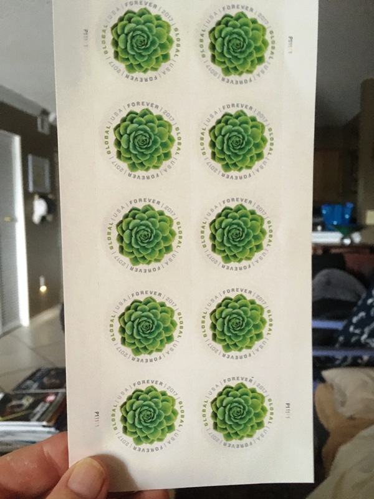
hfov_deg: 48.2
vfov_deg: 61.7
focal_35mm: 29
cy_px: 250
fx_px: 418
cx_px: 187
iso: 320
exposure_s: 1/15
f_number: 2.2
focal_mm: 4.15
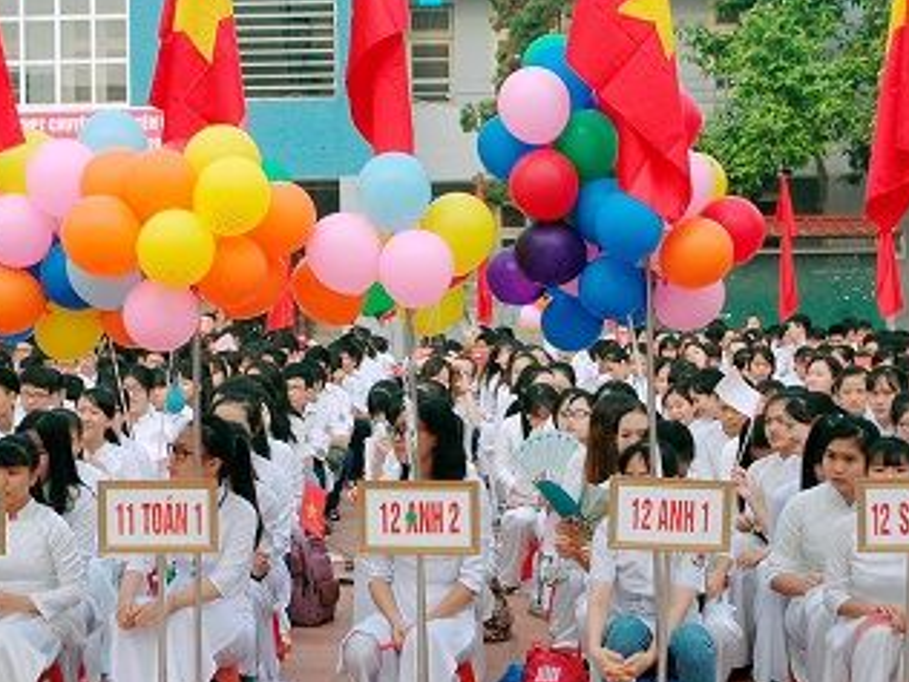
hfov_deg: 24.3
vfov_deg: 18.5
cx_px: 285
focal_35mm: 80
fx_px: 2094
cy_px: 299
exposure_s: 1/320
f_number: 9
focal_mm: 35
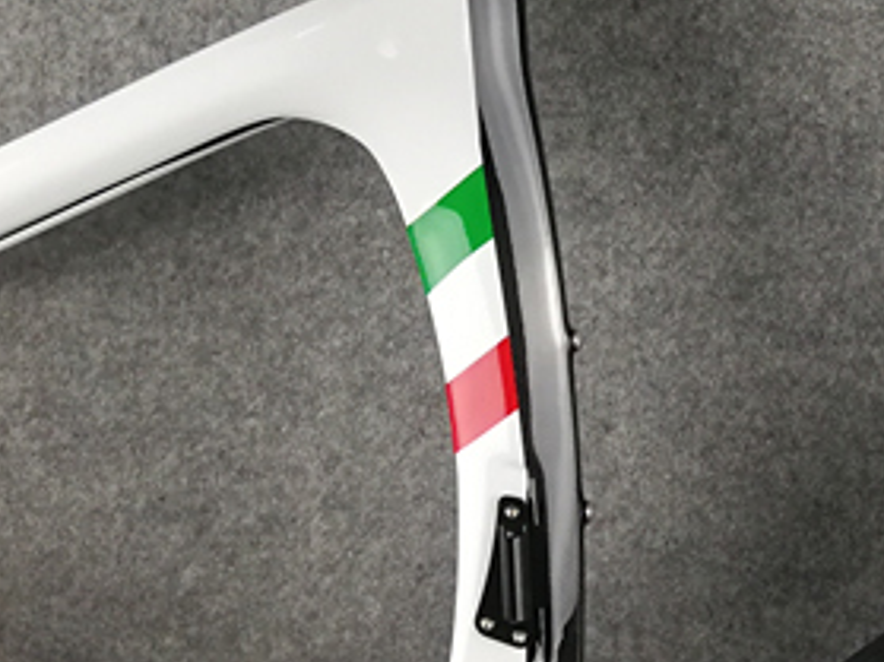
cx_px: 735
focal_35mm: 93
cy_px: 383
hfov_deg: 20.8
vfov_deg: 15.9
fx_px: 2374
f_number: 2.2
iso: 200
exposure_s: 1/50
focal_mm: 3.95
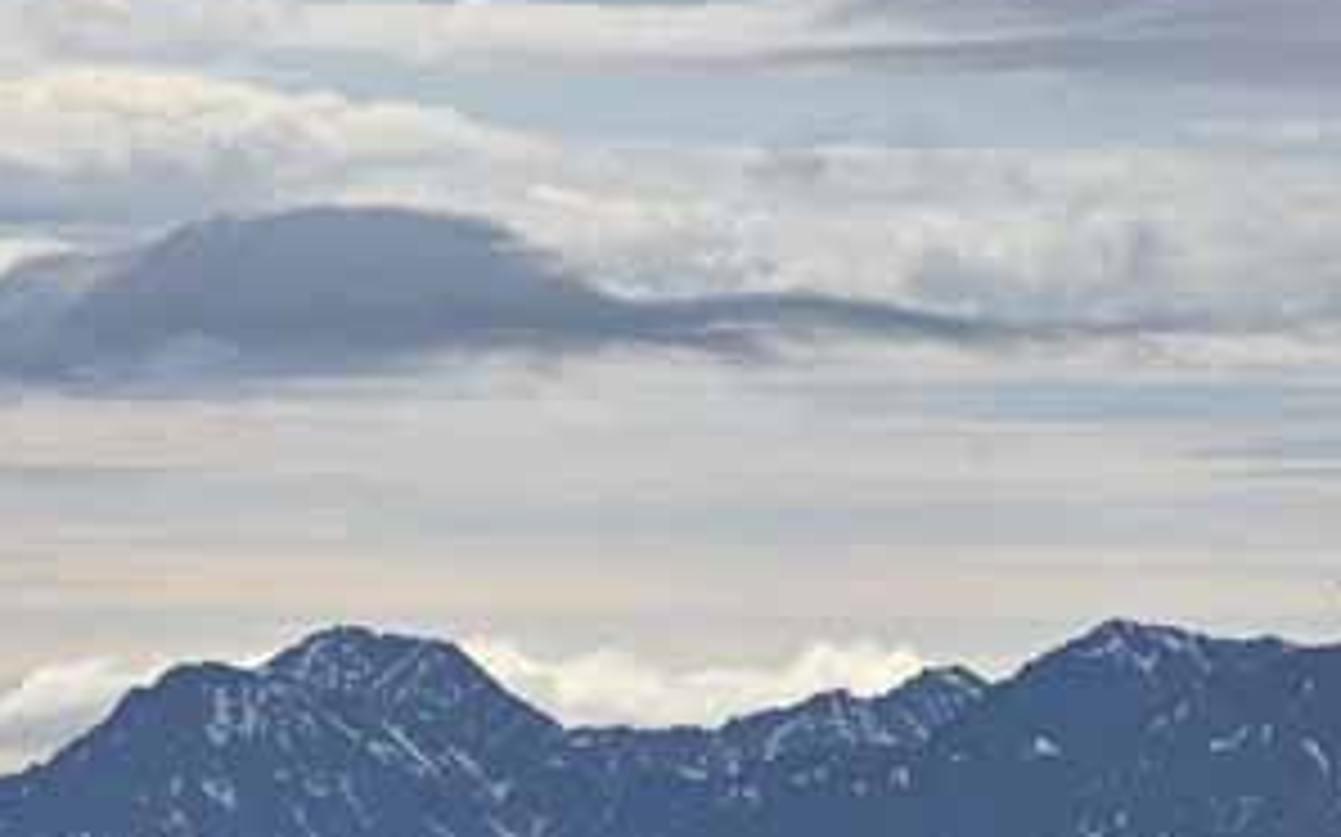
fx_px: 12019
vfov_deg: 4.0
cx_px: -302
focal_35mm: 329
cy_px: 918
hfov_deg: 6.3
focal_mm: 120
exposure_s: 1/1250
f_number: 6.3
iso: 100
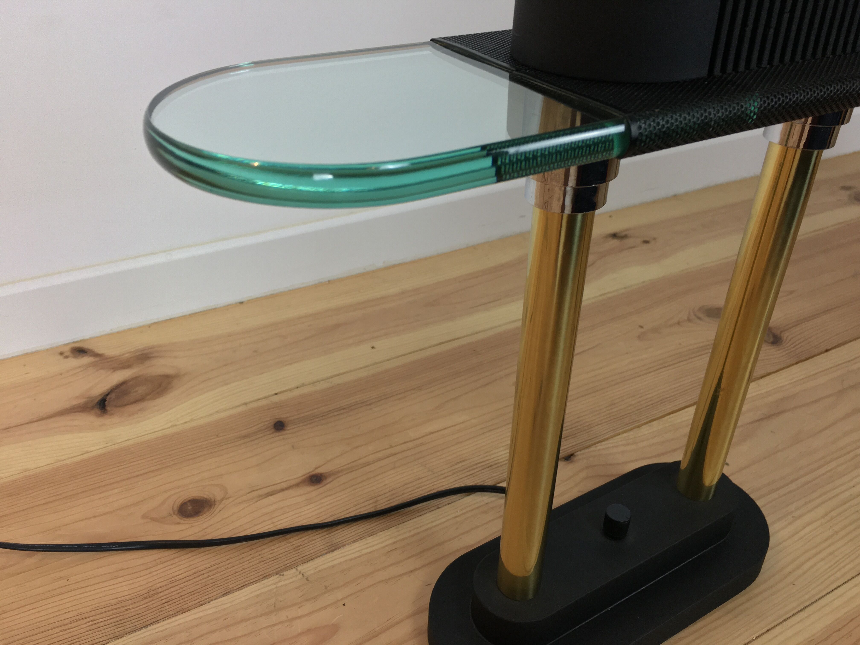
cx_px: 430
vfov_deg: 48.2
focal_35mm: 29
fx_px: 720
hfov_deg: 61.7
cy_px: 322
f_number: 2.2
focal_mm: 4.15
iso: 40
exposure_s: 1/33
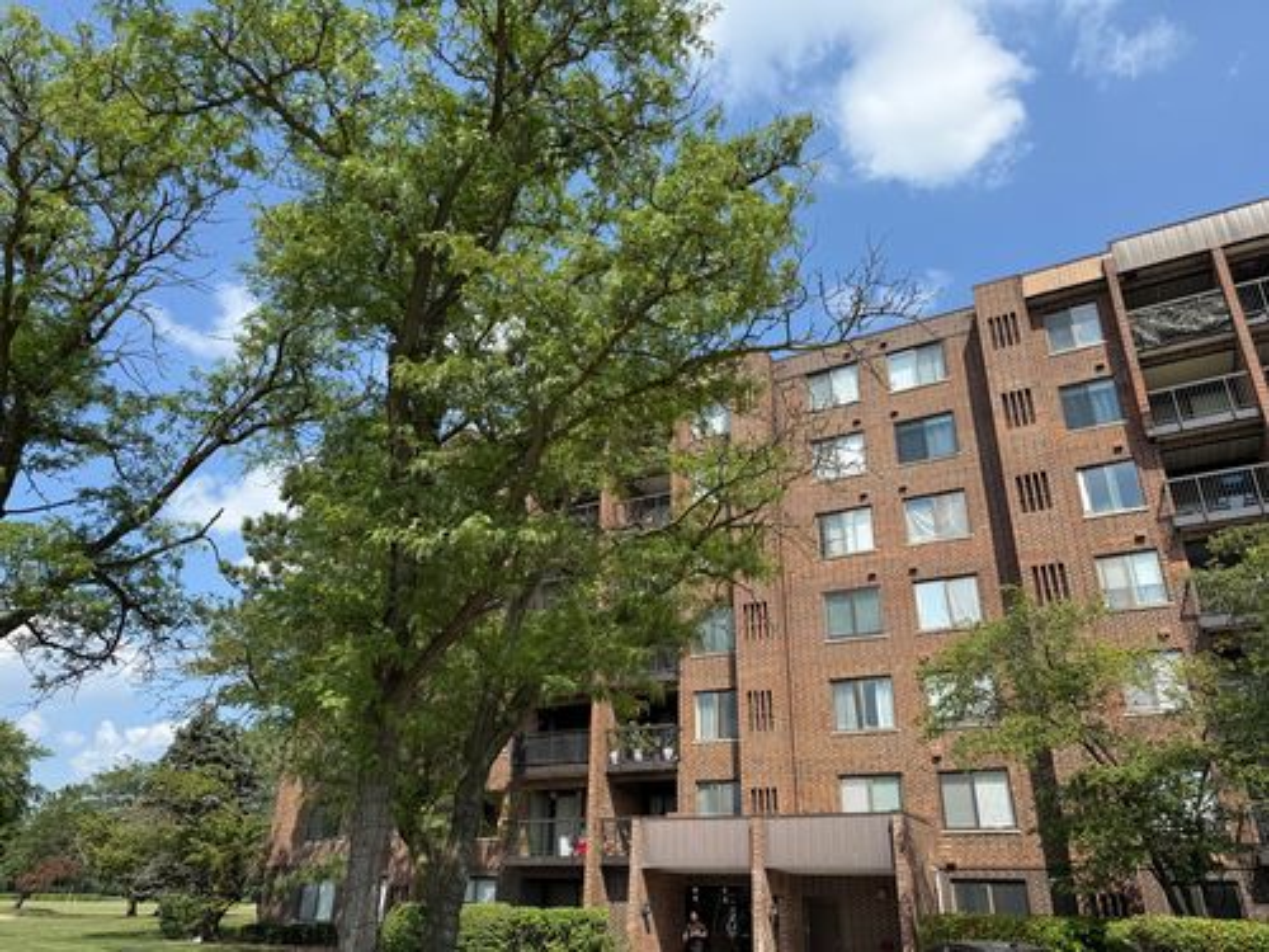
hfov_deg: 71.6
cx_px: 634
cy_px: 476
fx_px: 880
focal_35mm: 24
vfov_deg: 56.8
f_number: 1.78
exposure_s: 1/3279
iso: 80
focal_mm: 6.76
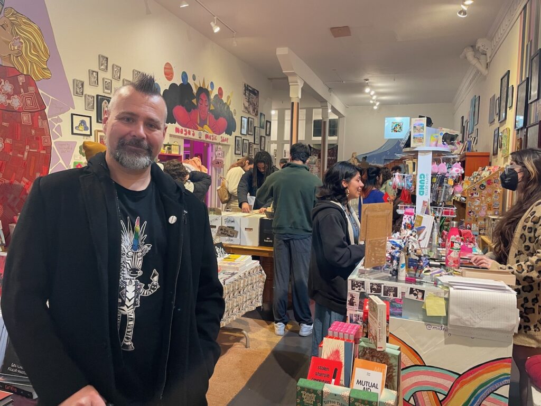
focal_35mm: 26
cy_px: 203
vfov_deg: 53.1
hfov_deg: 67.3
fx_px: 406
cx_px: 270
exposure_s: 1/60
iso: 400
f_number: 1.6
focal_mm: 4.2
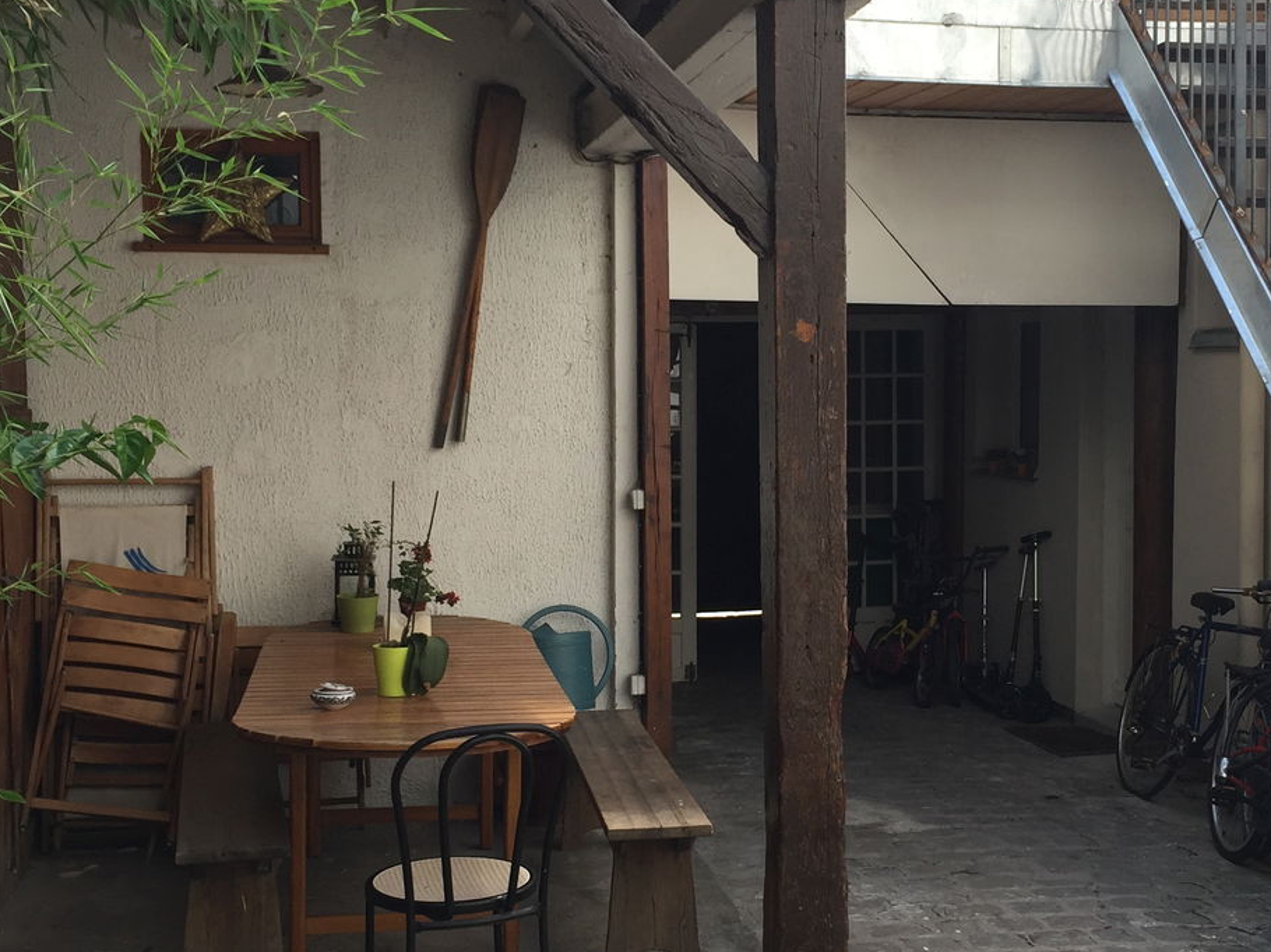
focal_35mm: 51
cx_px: 765
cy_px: 498
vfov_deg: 28.5
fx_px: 1872
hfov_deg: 37.4
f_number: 2.2
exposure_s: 1/430
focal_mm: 4.15
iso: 32
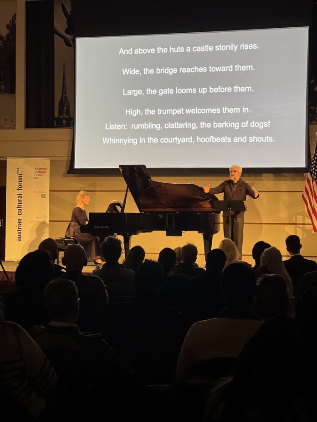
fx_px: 940
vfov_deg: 25.3
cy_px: 211
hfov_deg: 19.1
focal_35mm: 77
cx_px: 158
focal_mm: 9
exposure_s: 1/36
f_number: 2.8
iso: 250
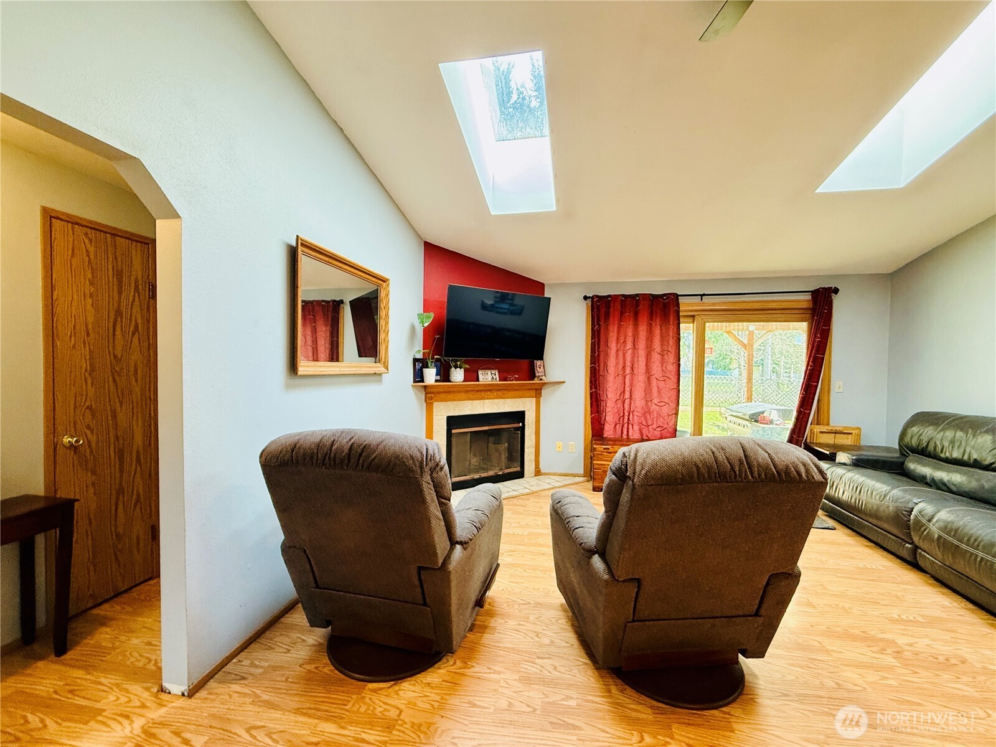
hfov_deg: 102.1
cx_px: 498
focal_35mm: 14
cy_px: 374
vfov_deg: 85.7
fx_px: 403
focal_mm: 2.22
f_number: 2.2
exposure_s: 1/111
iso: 320
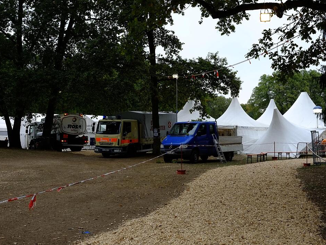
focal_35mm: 45
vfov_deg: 32.2
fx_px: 424
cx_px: 182
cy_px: 122
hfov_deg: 42.0
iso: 200
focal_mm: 27
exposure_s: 1/70
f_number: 8
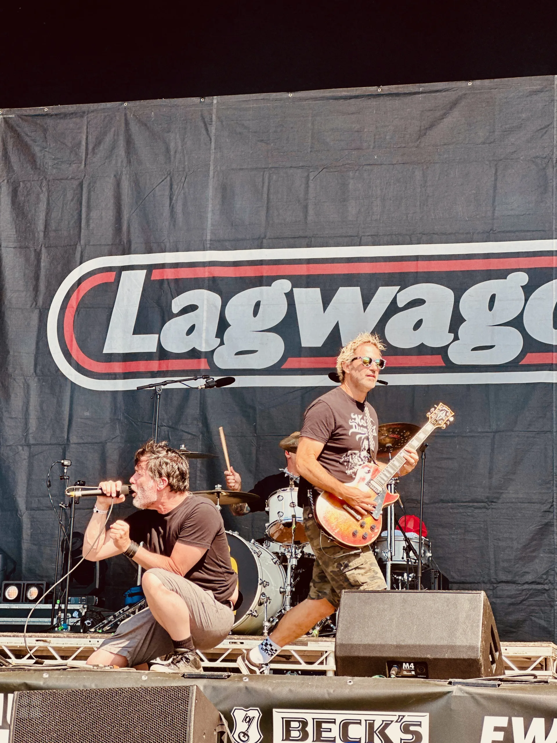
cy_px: 372
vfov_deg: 25.3
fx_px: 1652
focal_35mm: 77
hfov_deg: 19.1
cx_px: 278
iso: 20
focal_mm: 9
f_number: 2.8
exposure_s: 1/125
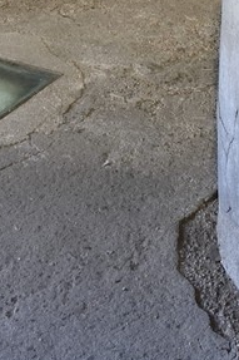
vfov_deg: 11.5
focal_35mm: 134
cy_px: -597
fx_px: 1336
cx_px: 295
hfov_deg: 10.1
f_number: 9
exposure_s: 1/6
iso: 800
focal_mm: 24
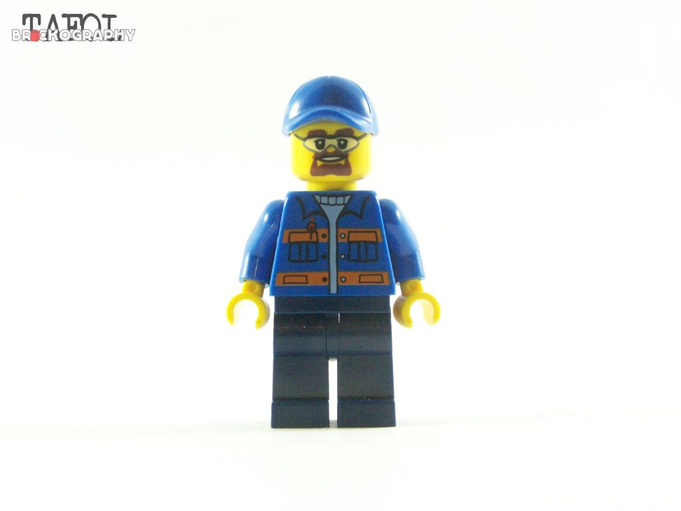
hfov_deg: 23.8
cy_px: 256
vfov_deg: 18.0
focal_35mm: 82
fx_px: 1613
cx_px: 340
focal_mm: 13.7
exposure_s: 1/60
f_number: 4
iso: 400
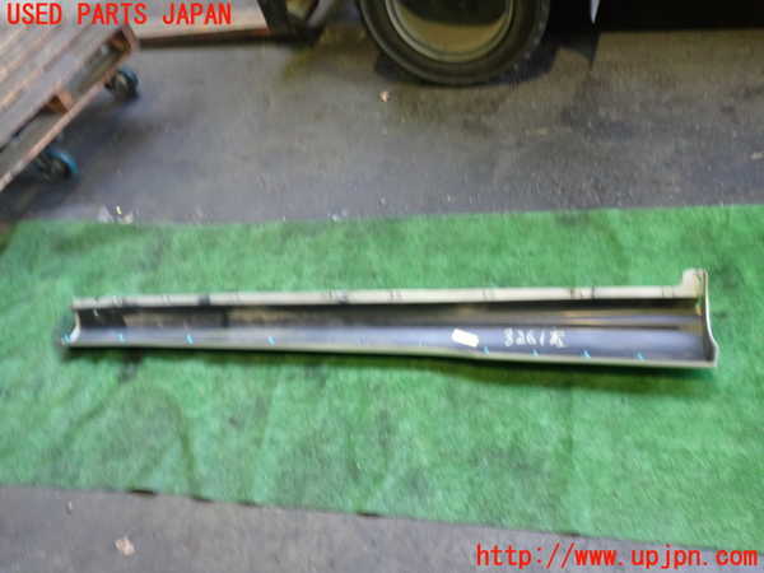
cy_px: 286
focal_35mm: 30
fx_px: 662
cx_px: 382
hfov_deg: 60.0
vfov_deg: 46.8
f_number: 2.3
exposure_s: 1/30
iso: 320
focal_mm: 5.4
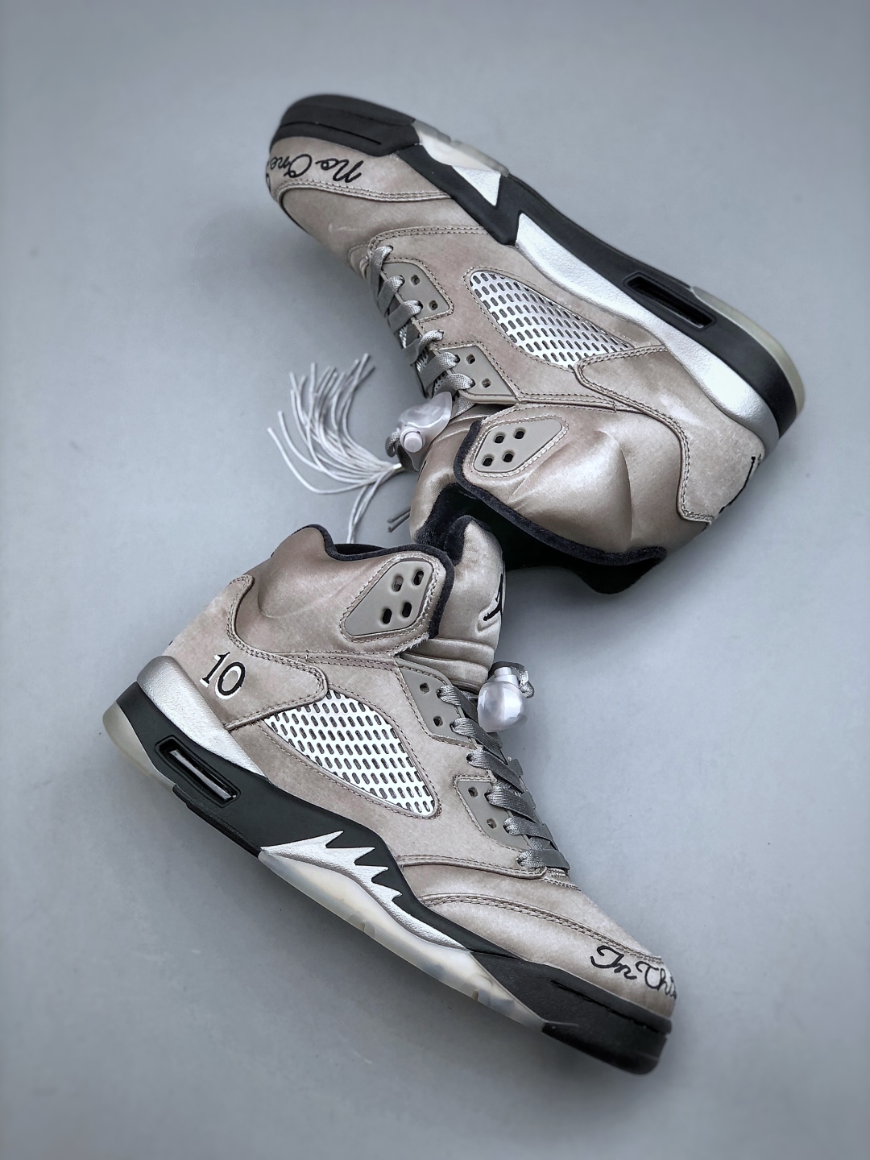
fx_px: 1910
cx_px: 435
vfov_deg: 33.8
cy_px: 580
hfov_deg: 25.7
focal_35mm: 57
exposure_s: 1/50
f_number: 2.8
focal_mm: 6.6
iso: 25
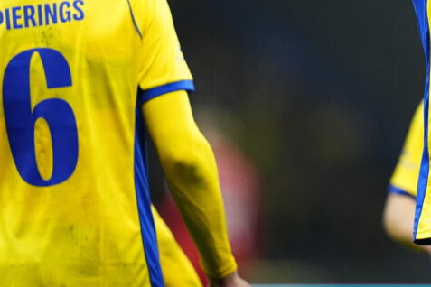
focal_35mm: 859
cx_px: 413
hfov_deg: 2.4
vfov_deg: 1.6
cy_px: -19
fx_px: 10283
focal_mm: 400
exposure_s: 1/1600
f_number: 2.8
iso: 4000
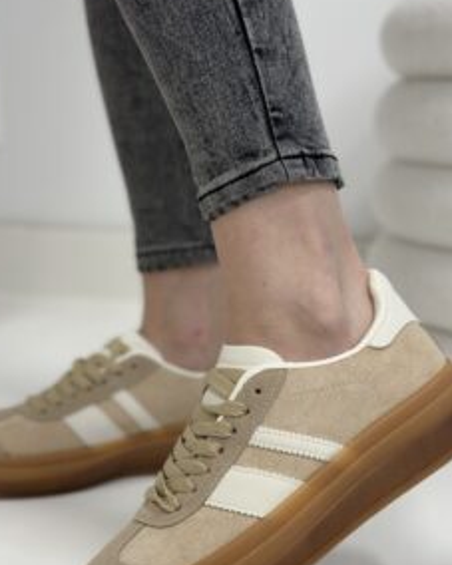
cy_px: 368
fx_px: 1104
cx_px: 211
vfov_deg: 28.6
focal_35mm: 66
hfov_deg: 23.1
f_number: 1.78
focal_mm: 6.86
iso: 125
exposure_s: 1/100
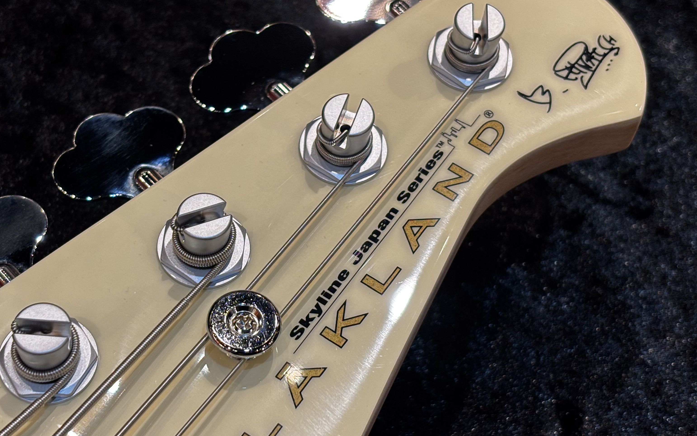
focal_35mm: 72
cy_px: 239
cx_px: 268
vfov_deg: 18.1
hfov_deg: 28.5
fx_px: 1368
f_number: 1.6
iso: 50
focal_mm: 5.96
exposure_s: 1/60
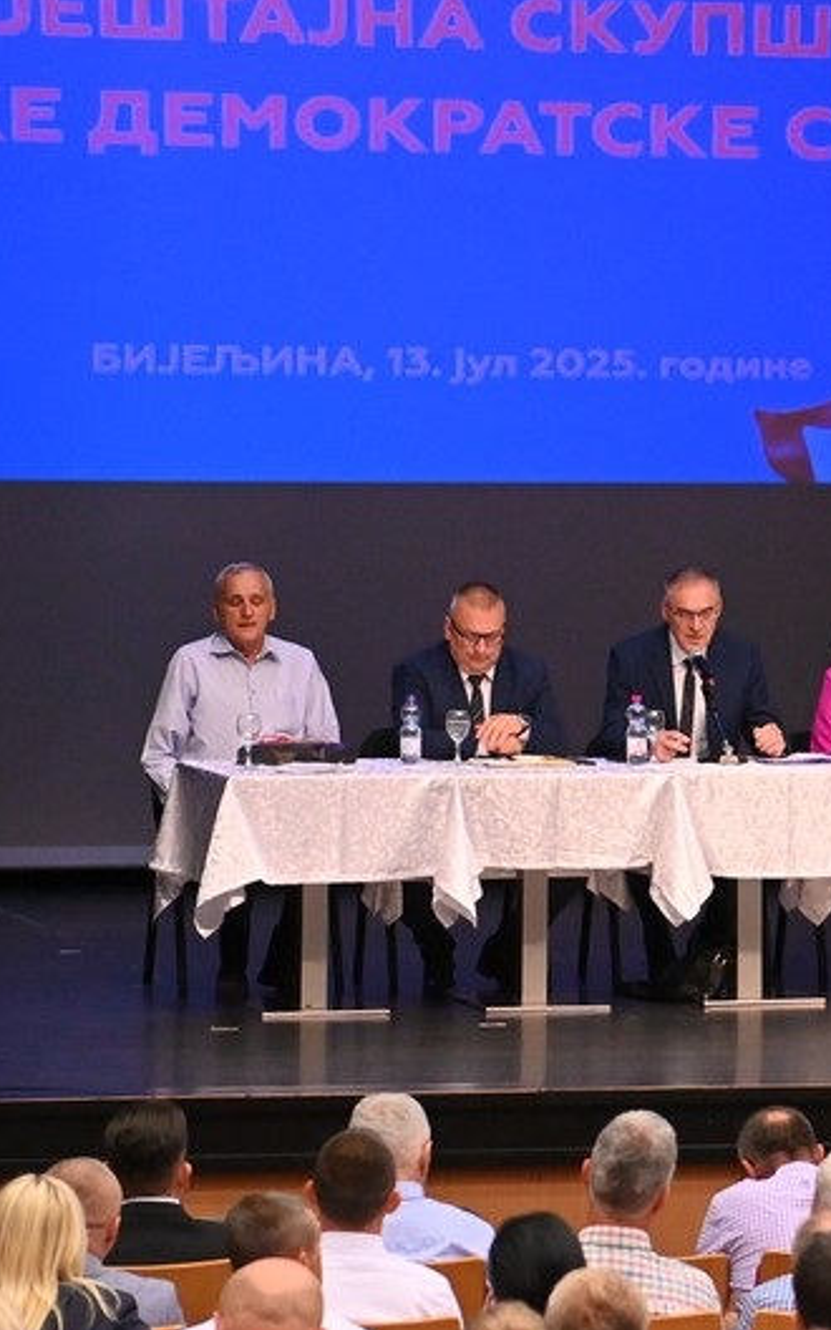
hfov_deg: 8.1
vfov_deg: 12.9
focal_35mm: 162
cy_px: 669
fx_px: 5870
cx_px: 745
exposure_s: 1/500
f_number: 2.8
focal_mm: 70
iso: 6400
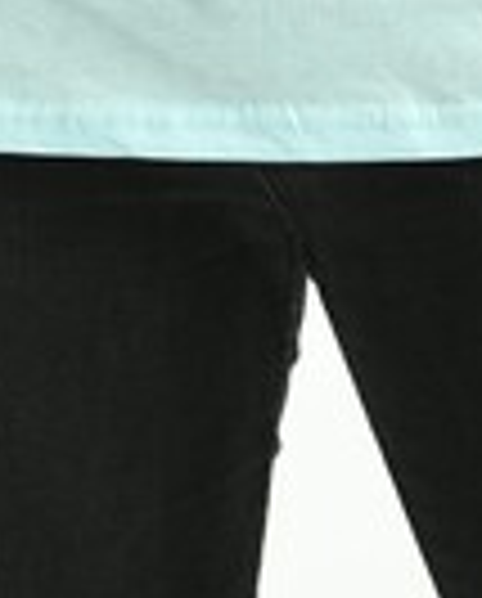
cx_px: 306
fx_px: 13150
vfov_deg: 2.6
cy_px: -913
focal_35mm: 740
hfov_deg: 2.1
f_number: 5.6
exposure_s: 1/160
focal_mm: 140
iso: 100
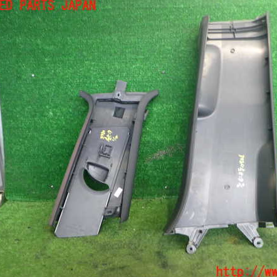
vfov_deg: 46.0
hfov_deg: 45.7
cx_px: 170
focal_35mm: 36
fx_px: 326
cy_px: 139
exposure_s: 1/30
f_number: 2.3
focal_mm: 5.4
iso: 320
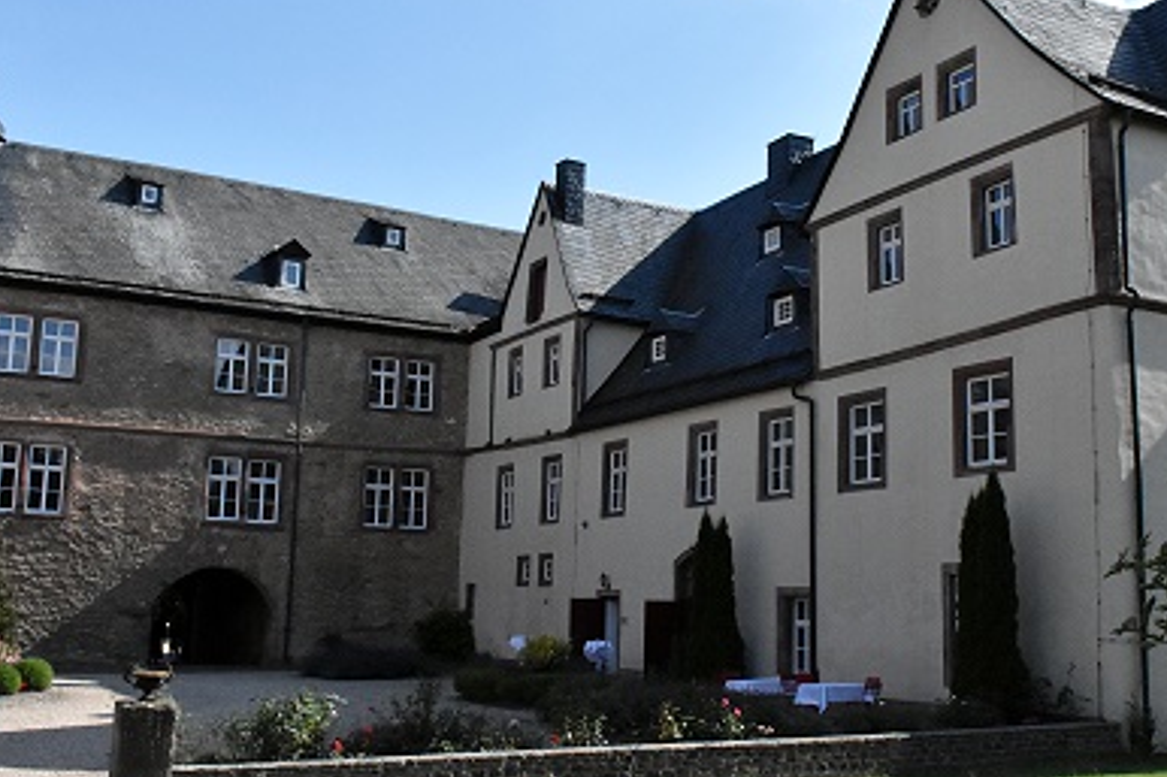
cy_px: 369
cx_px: 704
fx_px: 1361
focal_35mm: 42
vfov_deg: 31.9
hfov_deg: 46.1
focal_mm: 18
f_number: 10
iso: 2500
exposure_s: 1/8000
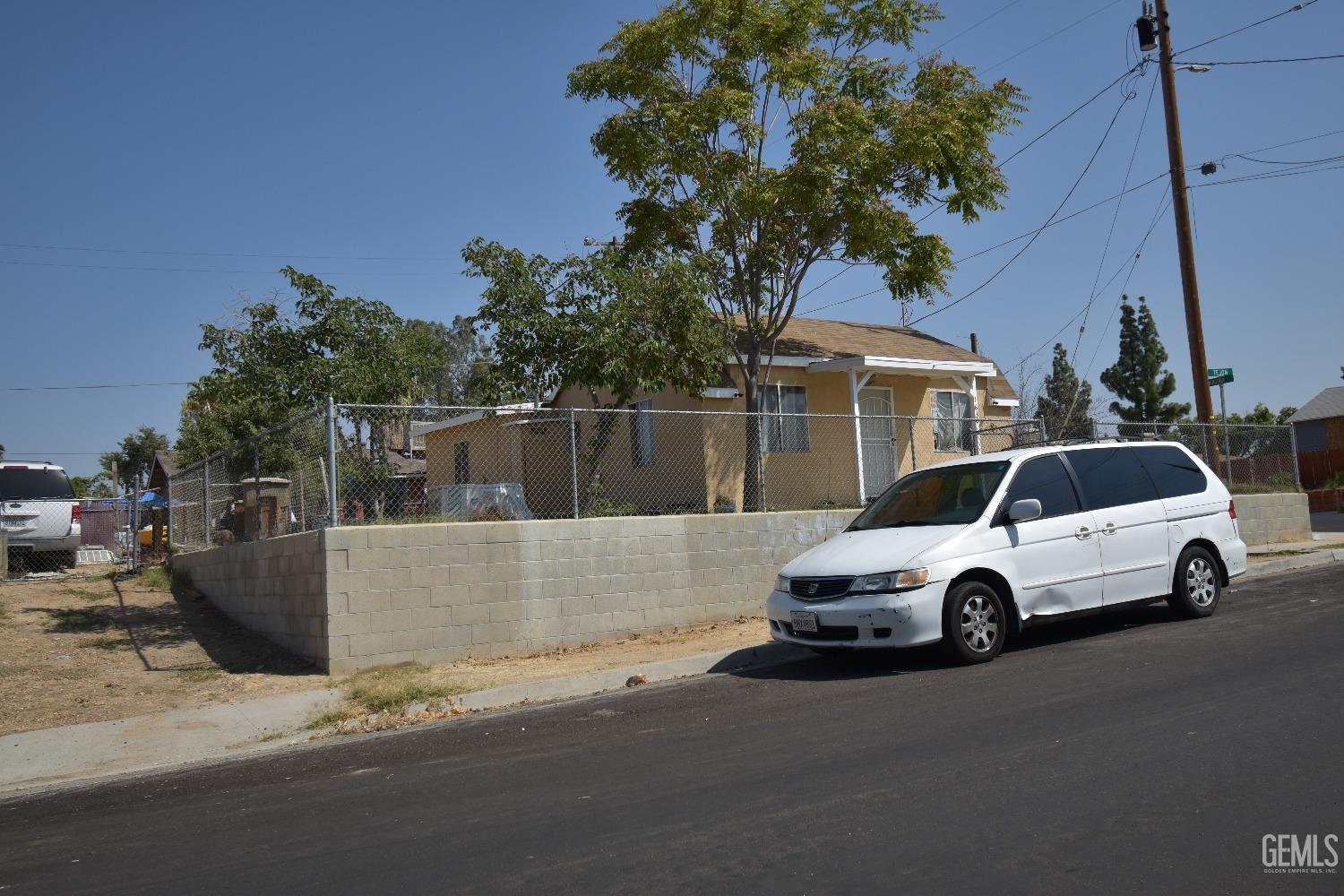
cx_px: 672
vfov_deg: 43.6
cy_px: 448
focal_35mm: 30
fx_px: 1120
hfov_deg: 61.9
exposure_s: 1/800
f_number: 5.6
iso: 100
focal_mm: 20
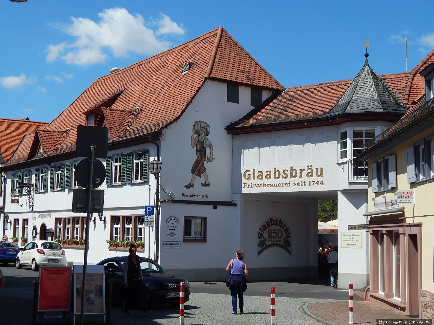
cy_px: 162
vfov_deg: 26.6
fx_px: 690
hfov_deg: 34.9
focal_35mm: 55
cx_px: 217
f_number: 3.8
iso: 125
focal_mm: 9.7
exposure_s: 1/1500
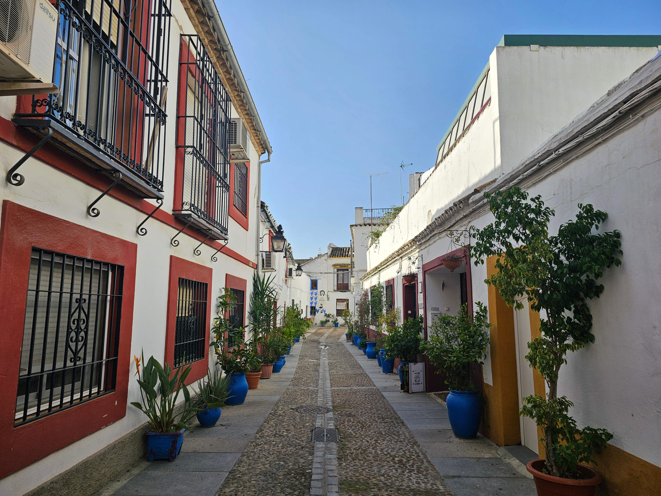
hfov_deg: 73.9
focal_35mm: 23
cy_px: 248
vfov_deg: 58.9
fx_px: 439
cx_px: 330
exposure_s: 1/631
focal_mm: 6.3
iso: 10
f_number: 1.7
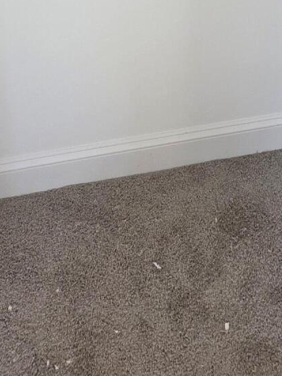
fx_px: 510
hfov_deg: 30.3
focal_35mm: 47
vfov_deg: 28.9
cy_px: -161
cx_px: 214
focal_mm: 2.2
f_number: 1.9
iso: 64
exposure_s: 1/120
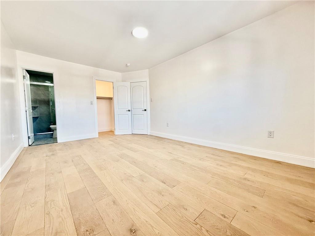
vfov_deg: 85.7
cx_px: 158
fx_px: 127
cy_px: 118
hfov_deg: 102.1
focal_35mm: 14
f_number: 2.2
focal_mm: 2.22
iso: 125
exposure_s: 1/120
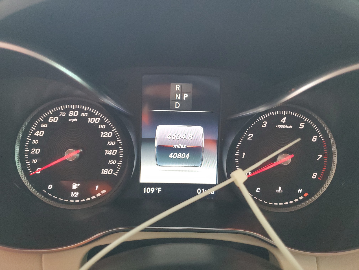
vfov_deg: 53.1
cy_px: 135
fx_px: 270
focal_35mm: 26
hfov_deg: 67.3
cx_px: 180
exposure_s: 1/60.2
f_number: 1.5
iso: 331
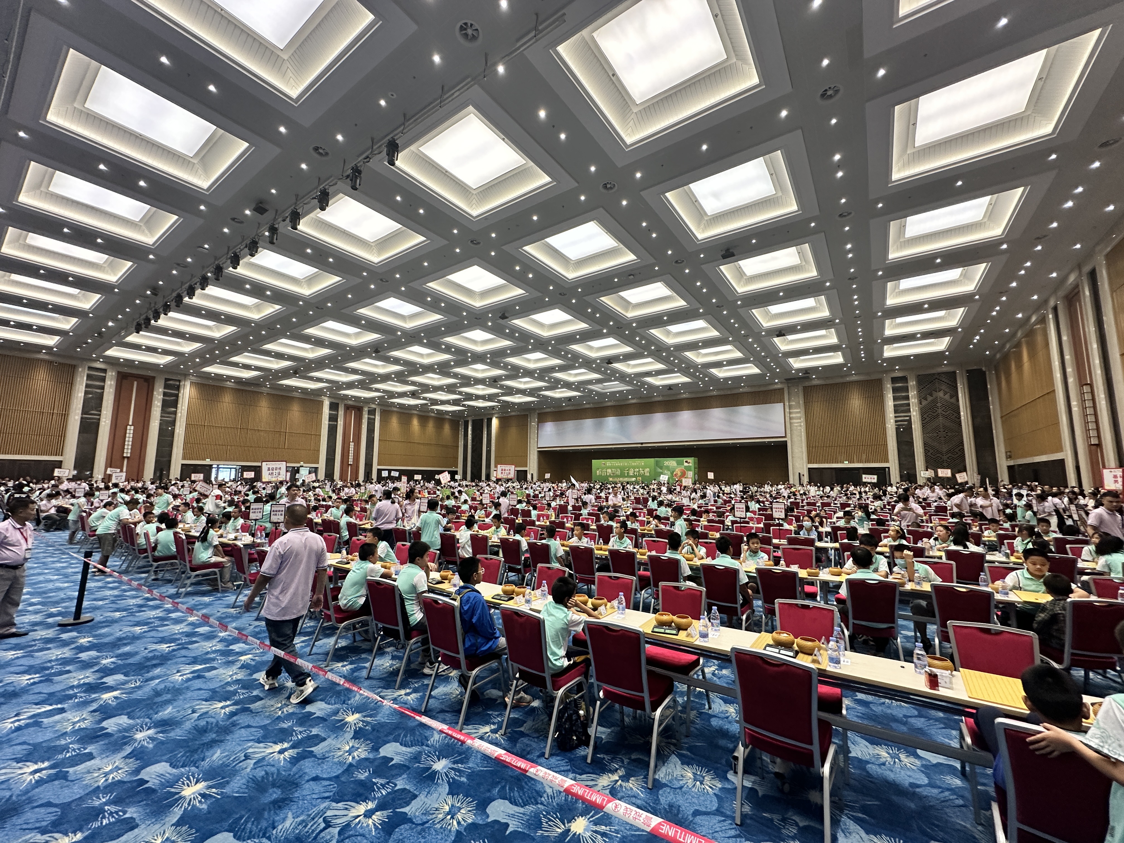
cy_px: 422
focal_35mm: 14
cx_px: 562
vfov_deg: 85.7
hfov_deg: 102.1
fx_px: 455
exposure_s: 1/98
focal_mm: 2.22
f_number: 2.2
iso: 200
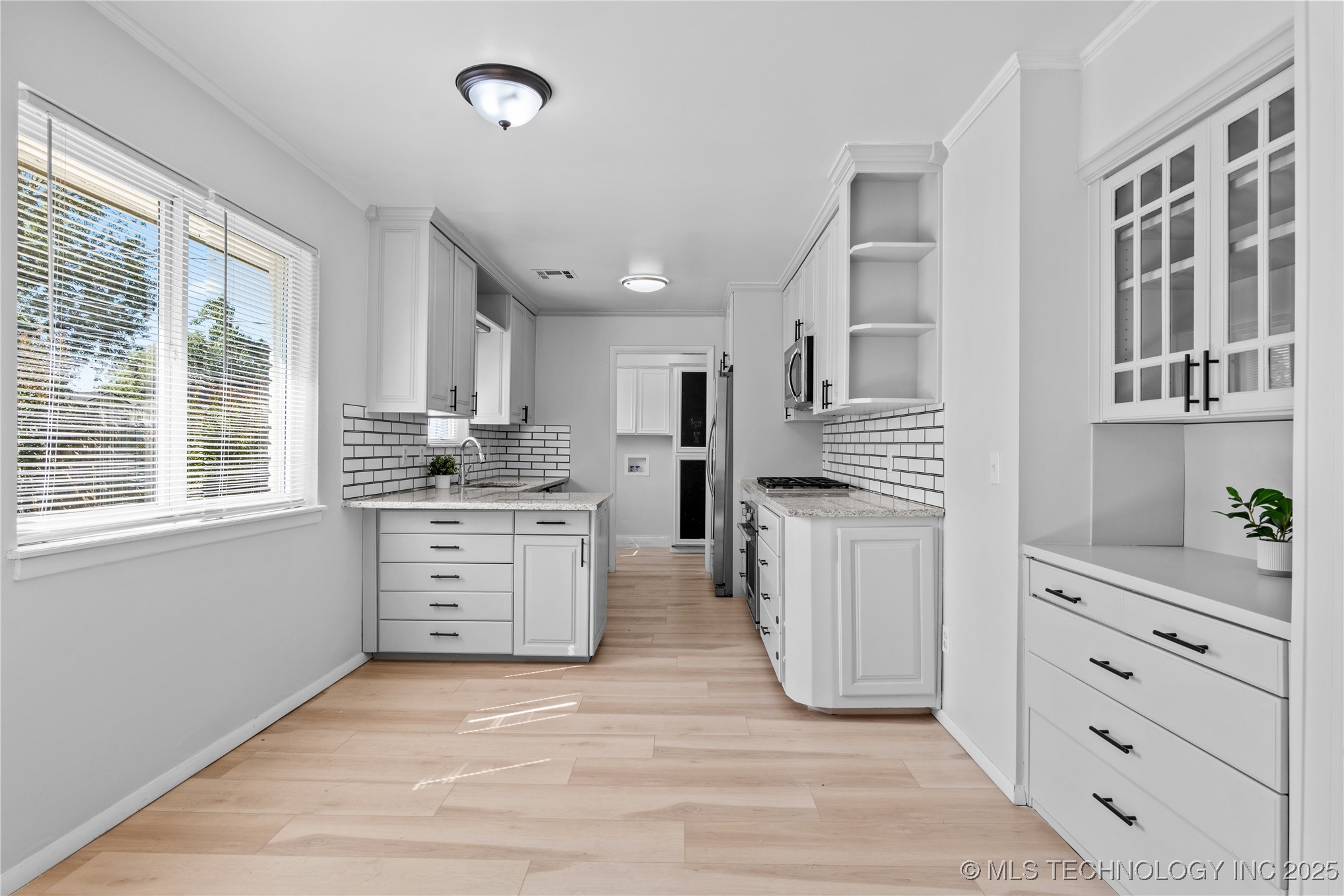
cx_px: 672
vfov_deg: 67.4
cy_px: 448
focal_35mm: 18
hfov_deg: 90.0
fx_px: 672
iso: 640
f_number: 11
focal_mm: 18
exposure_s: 1/30
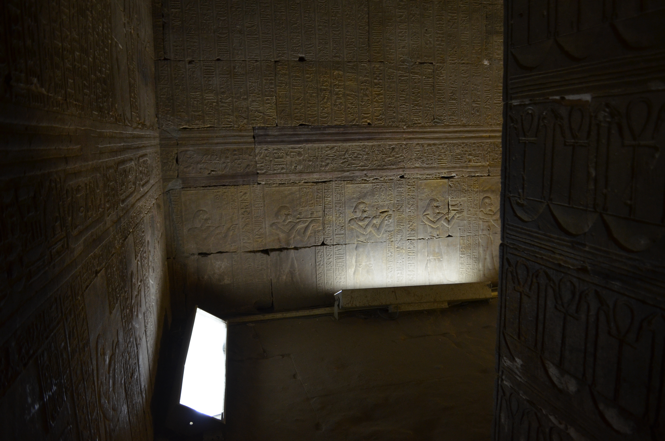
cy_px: 220
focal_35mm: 27
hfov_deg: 67.5
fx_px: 498
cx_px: 332
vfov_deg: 47.7
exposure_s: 1/60
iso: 800
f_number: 4
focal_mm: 18
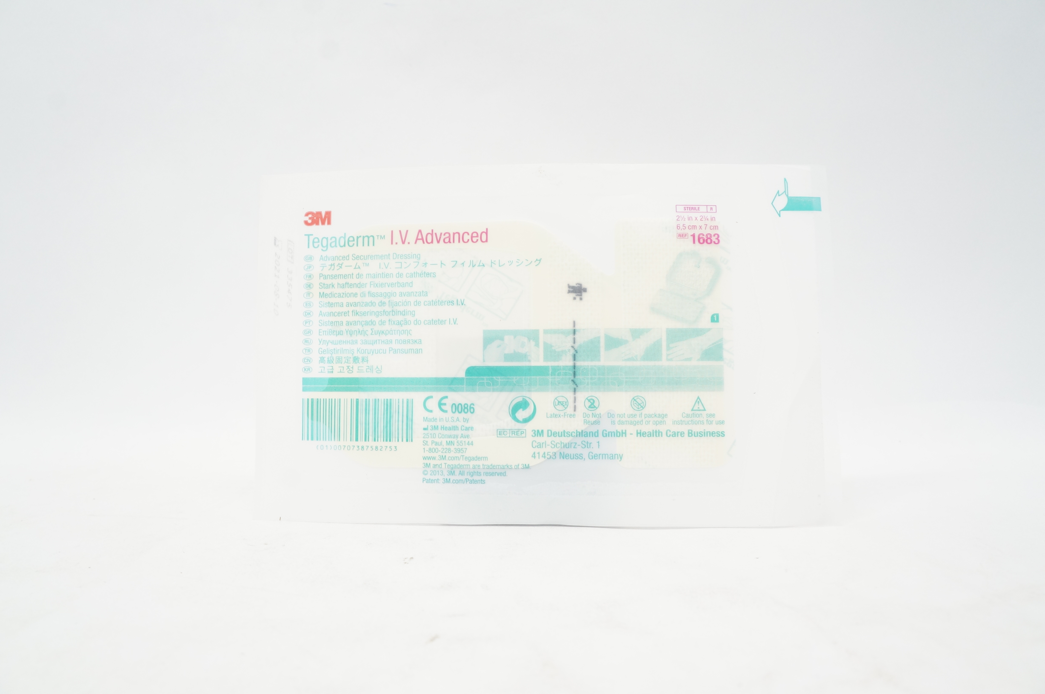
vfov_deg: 47.8
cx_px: 522
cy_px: 347
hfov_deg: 67.4
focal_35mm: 27
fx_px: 783
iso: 800
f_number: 8
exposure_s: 1/40
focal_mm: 18
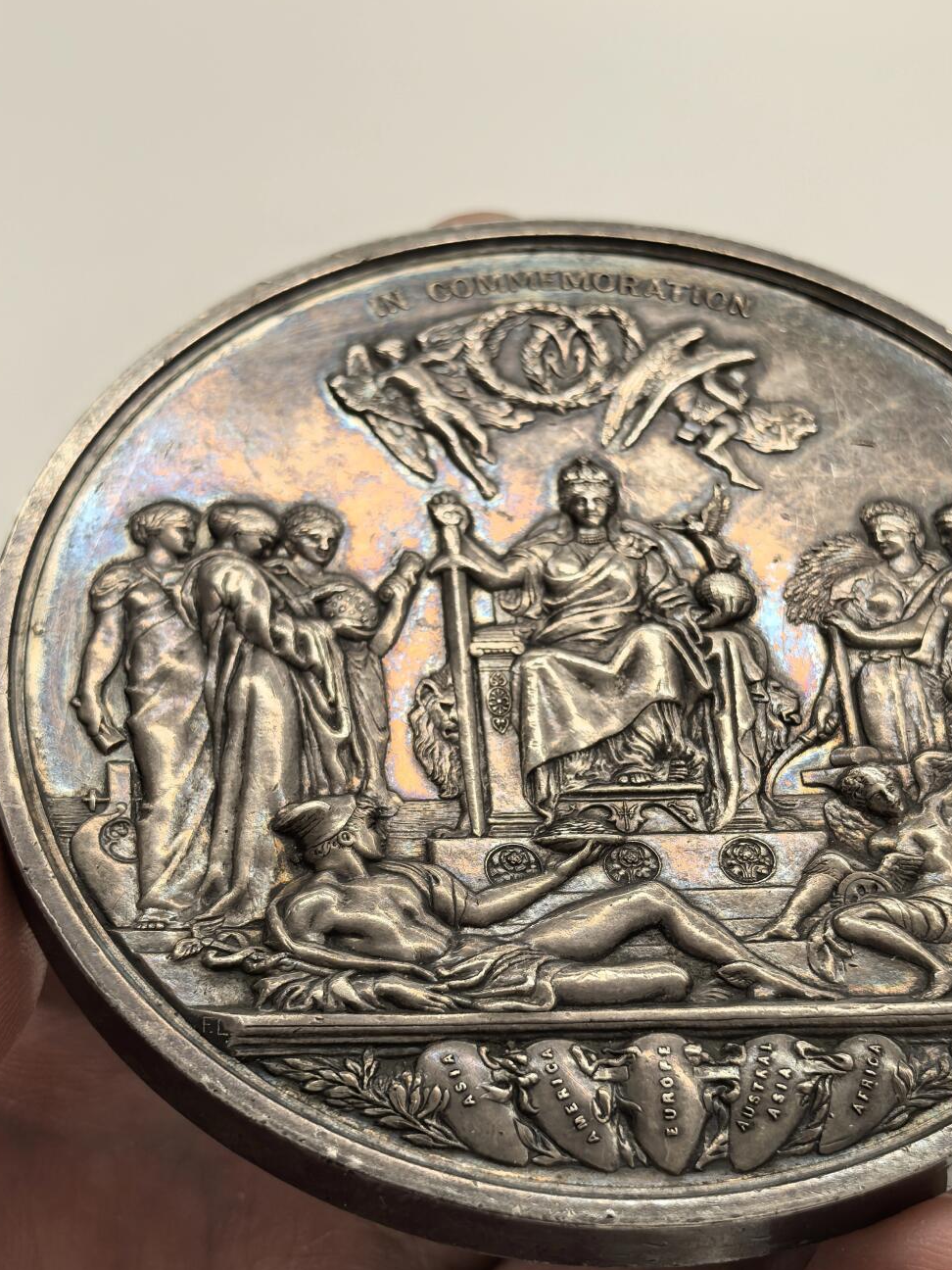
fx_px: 2750
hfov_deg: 19.6
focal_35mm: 75
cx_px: 601
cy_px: 777
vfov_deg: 25.9
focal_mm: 6.98
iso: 125
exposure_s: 1/100
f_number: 2
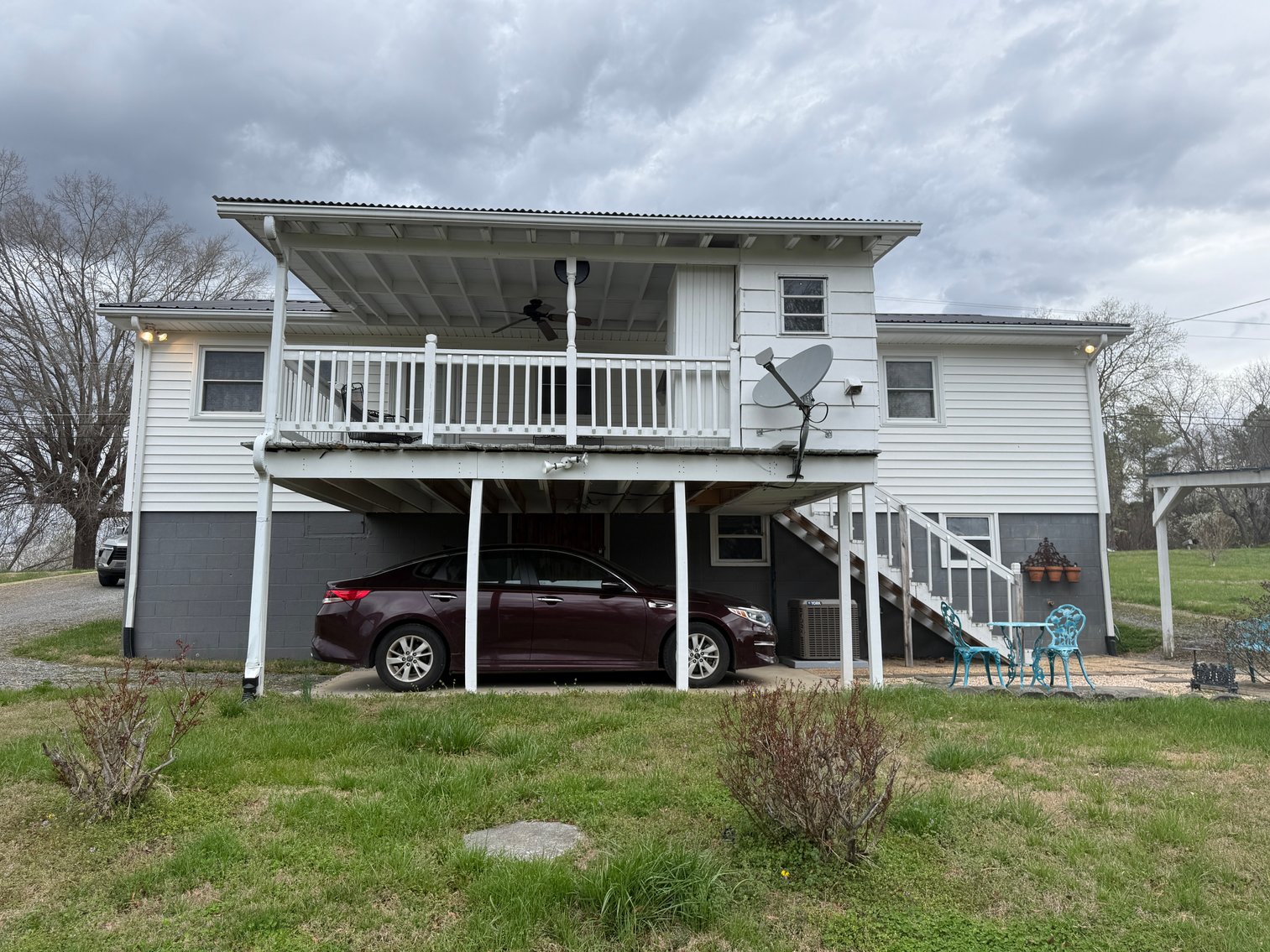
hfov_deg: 71.6
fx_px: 881
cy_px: 476
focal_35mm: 24
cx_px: 635
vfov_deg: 56.8
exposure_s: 1/1156
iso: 80
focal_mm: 6.76
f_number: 1.78
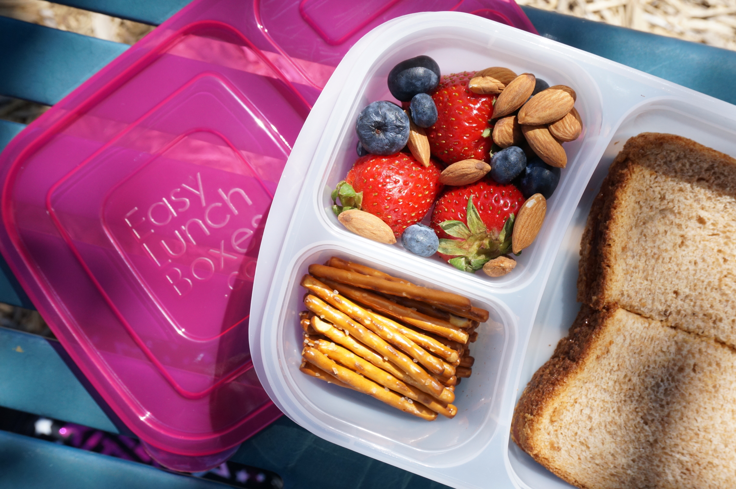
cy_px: 244
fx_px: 827
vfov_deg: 32.9
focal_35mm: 40
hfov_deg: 48.0
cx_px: 368
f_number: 9
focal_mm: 27
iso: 400
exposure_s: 1/500
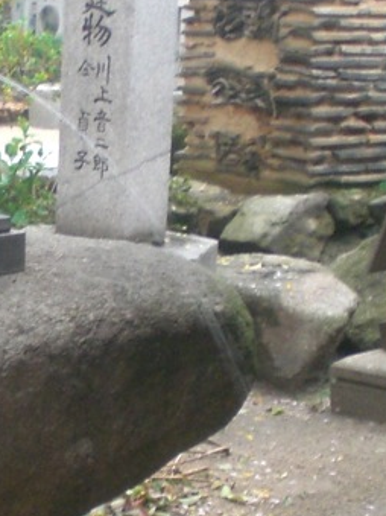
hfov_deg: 12.8
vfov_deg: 17.5
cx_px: -96
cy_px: 385
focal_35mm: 112
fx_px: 1666
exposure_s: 1/20
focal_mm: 6.3
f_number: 3.1
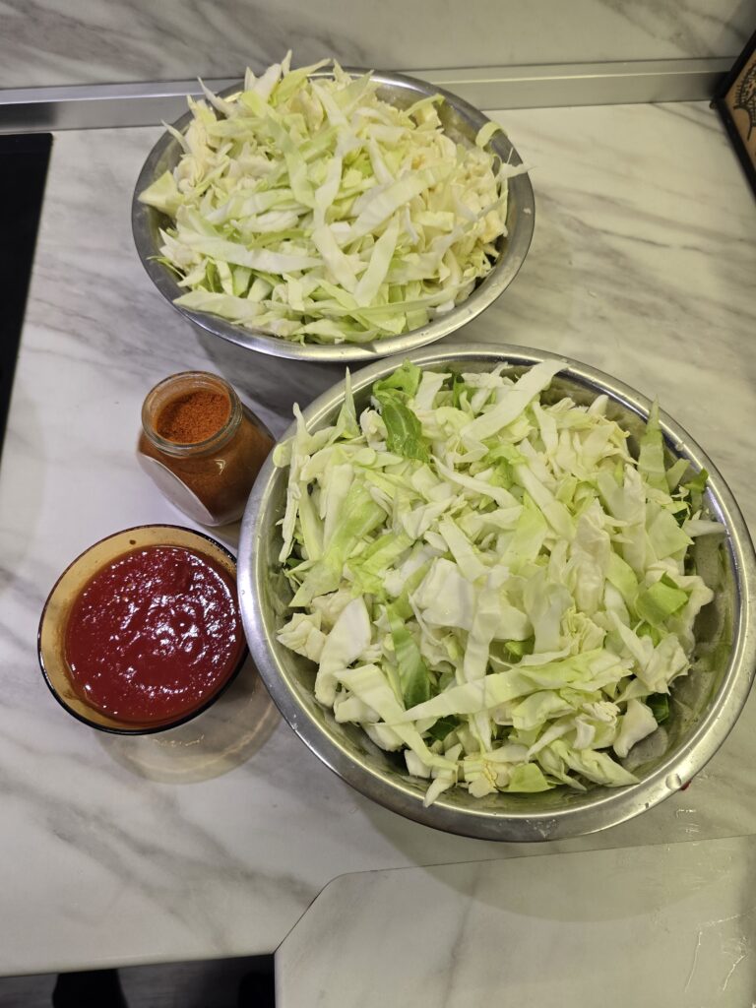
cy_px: 504
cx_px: 378
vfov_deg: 73.9
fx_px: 670
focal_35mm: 23
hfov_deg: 58.9
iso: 100
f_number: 1.7
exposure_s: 1/180
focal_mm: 6.3
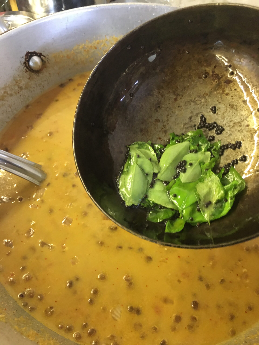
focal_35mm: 29
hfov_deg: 48.2
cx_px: 130
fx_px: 289
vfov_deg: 61.7
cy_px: 172
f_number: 2.2
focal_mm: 4.15
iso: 100
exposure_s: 1/4
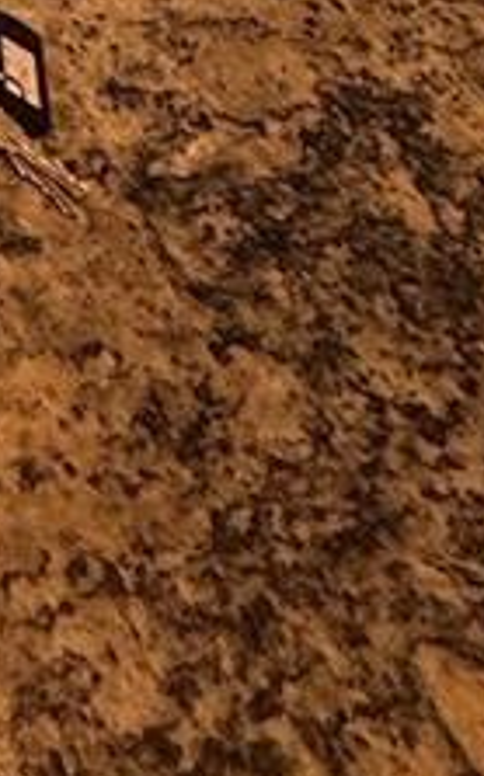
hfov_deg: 11.6
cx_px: -853
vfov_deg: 13.4
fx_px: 1692
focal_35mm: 80
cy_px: -1288
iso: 50
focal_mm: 2.22
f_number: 2.2
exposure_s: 1/217
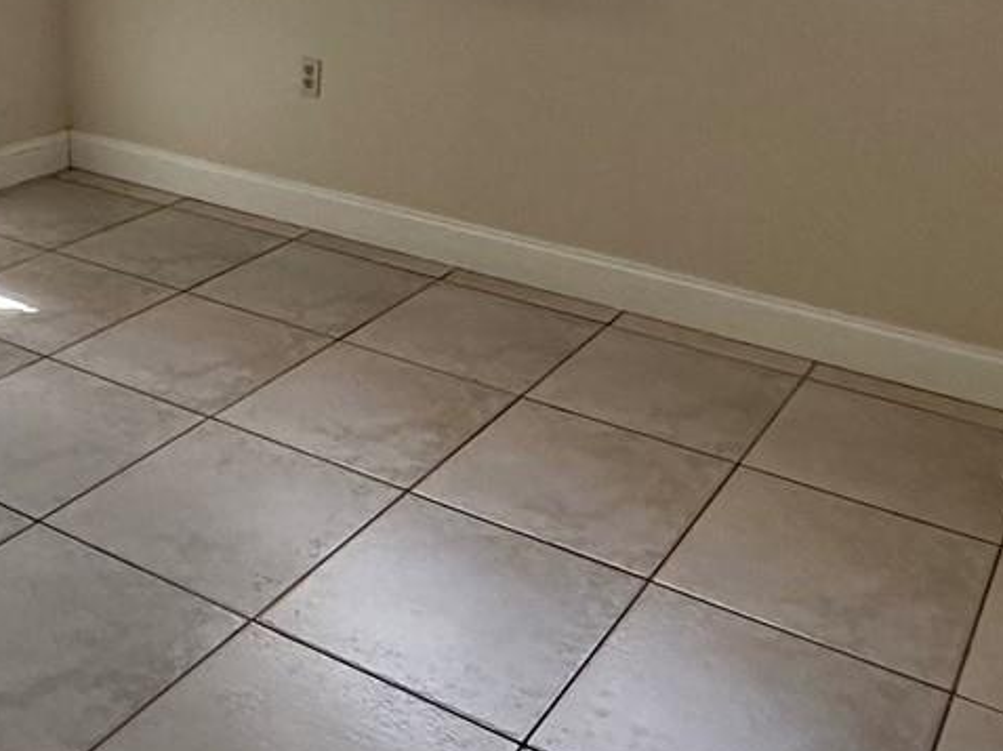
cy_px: 55
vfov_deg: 29.4
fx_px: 1361
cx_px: 343
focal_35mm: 47
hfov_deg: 40.0
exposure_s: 1/120
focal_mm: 2.22
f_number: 2.2
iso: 320
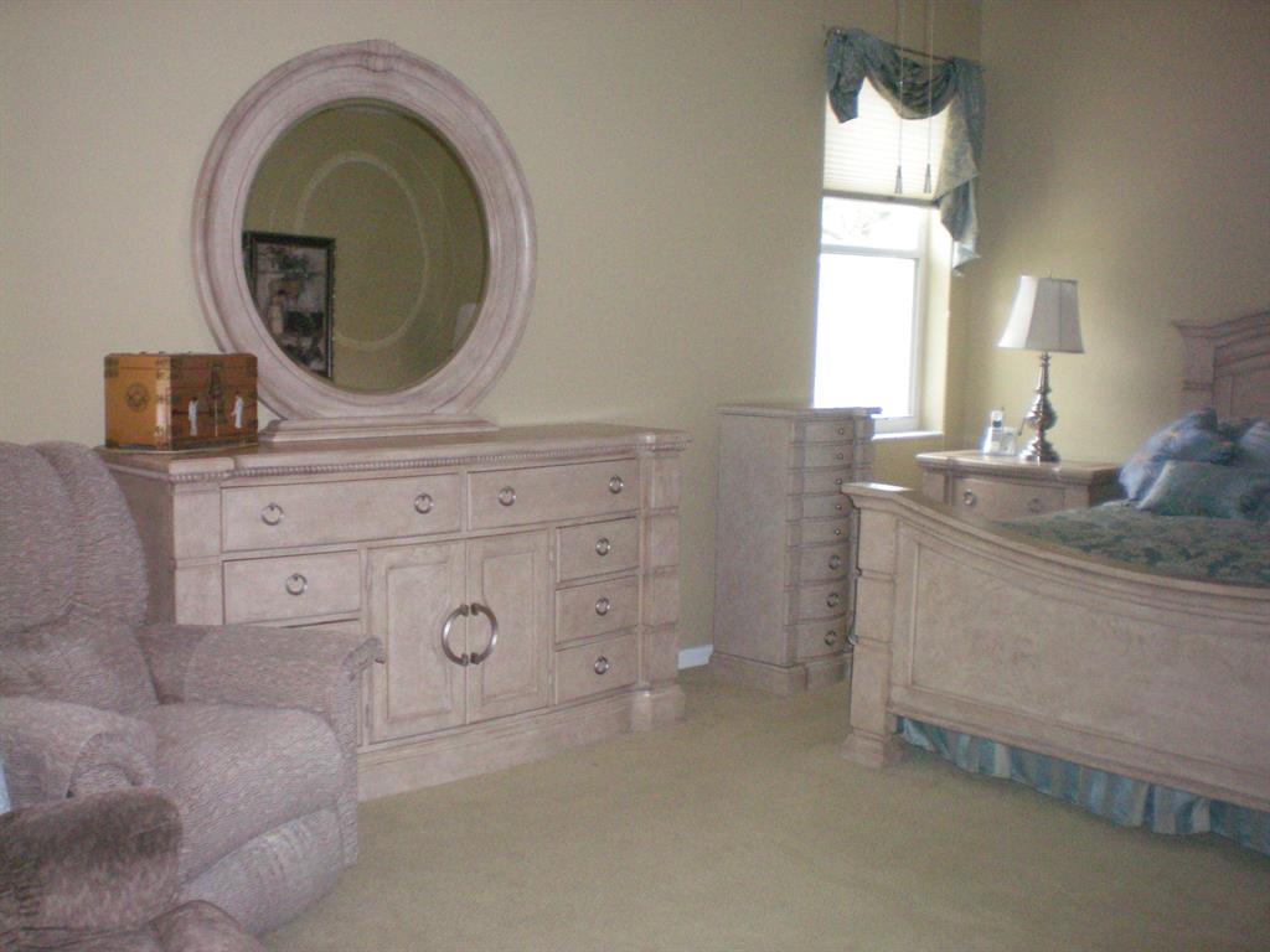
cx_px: 635
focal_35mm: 38
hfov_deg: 49.0
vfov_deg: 37.7
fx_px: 1394
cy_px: 476
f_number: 3.1
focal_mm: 6.3
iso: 400
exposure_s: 1/60
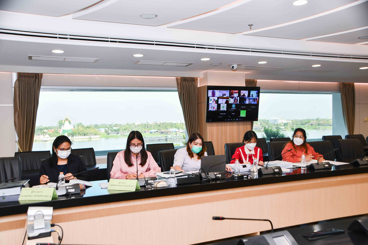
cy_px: 122
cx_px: 184
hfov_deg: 57.2
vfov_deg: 40.0
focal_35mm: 33
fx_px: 337
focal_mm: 22
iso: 200
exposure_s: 1/100
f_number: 4.5
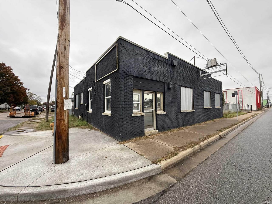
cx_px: 136
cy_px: 102
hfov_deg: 102.1
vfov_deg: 85.7
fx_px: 110
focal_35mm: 14
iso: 64
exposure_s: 1/259
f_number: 2.2
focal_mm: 2.22
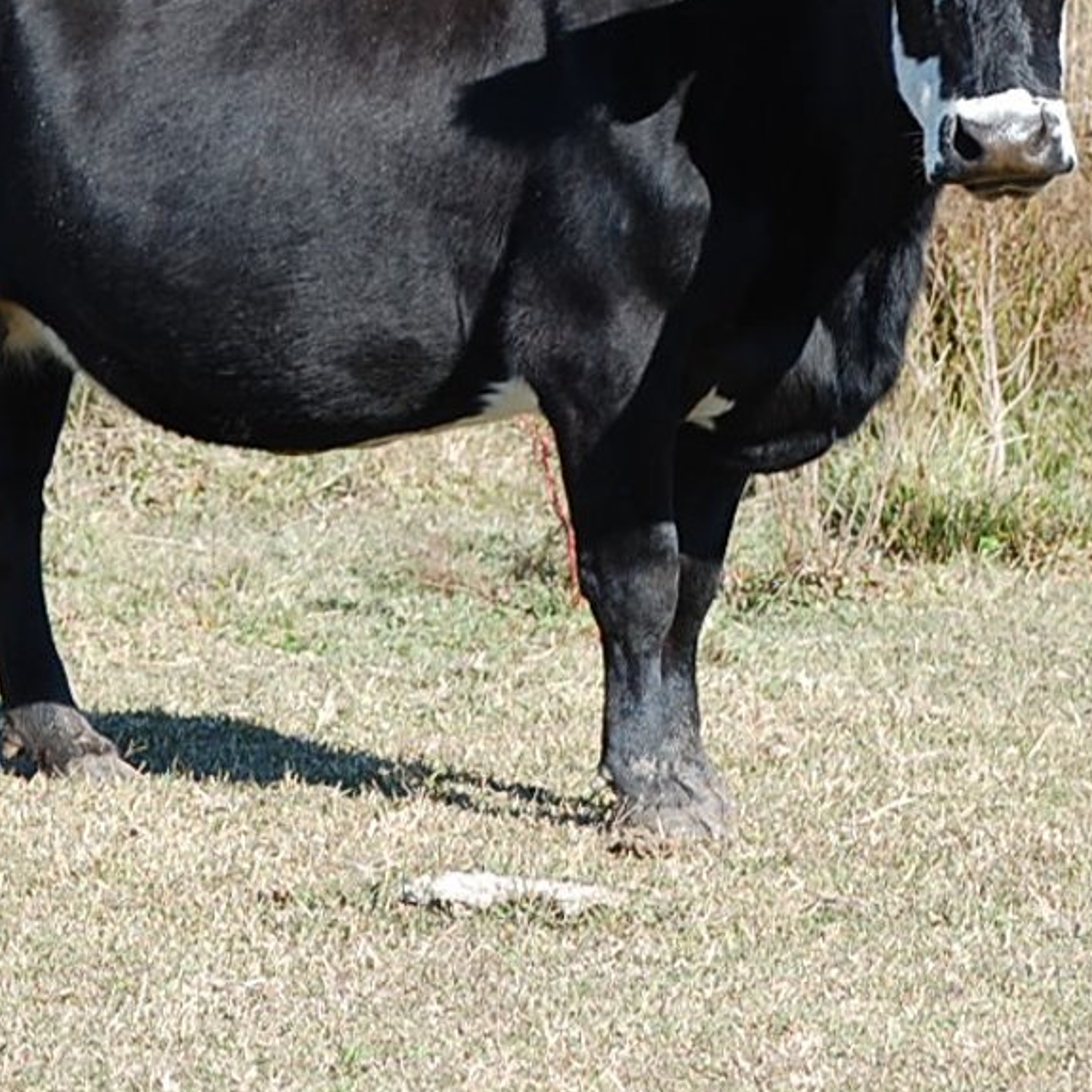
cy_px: 24
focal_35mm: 310
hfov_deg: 5.6
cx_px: 356
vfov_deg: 5.6
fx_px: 11064
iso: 250
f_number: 5.6
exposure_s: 1/500
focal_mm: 82
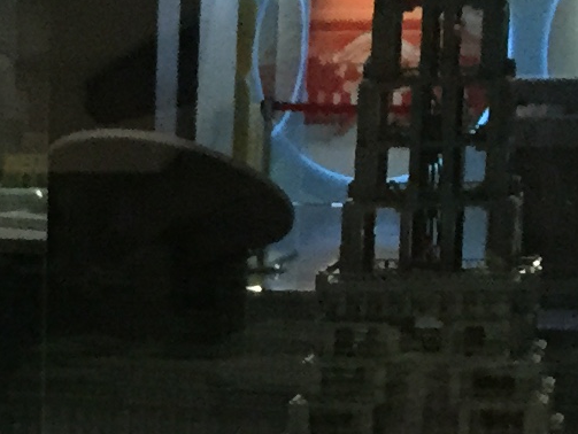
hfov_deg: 10.3
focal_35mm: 188
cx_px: -133
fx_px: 3141
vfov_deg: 7.1
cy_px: 1270
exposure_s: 1/30
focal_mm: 4.15
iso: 160
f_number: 2.2
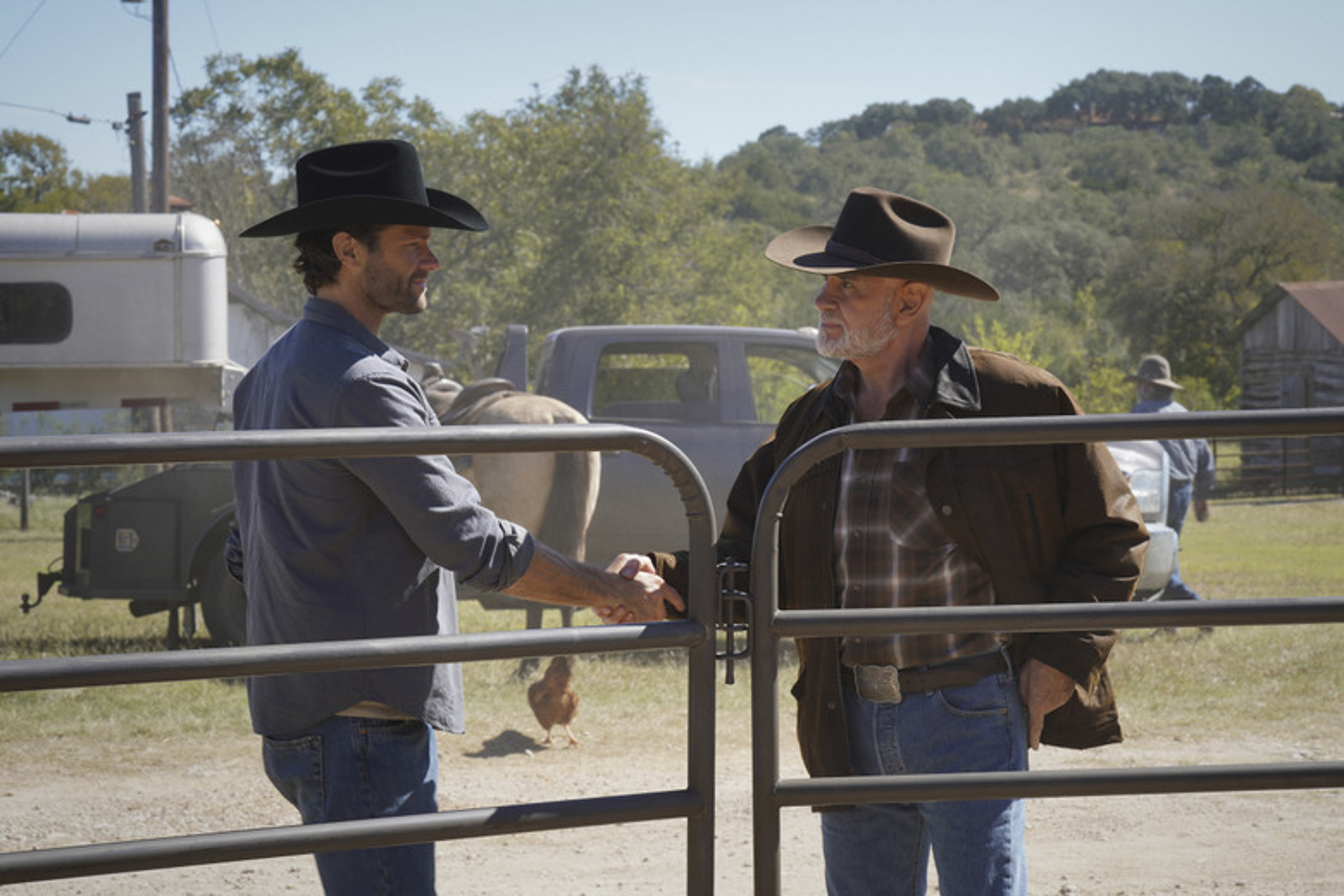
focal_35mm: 84
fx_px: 3136
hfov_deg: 24.2
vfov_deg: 16.3
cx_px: 672
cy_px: 448
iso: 125
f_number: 11
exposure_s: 1/100
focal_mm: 84
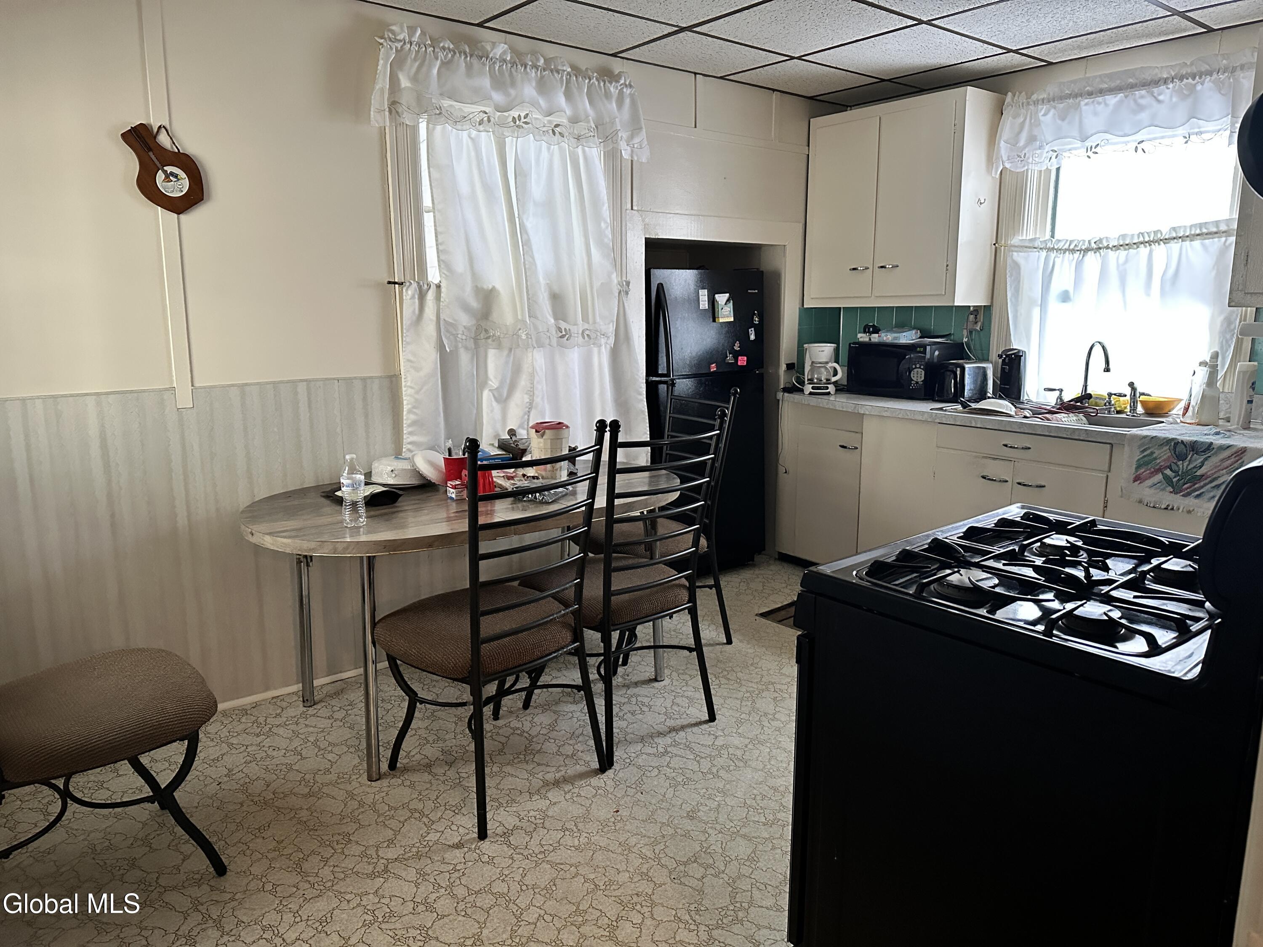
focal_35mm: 24
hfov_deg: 71.6
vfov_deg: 56.8
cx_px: 632
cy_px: 474
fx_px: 876
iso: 640
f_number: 1.78
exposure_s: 1/60
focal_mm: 6.86
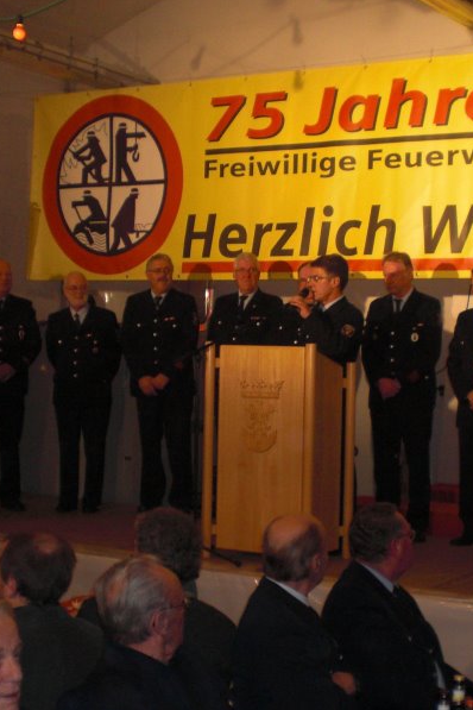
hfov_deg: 25.3
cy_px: 354
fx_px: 1044
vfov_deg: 37.5
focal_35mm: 53
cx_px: 334
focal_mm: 6.3
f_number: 3.1
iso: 200
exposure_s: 1/30
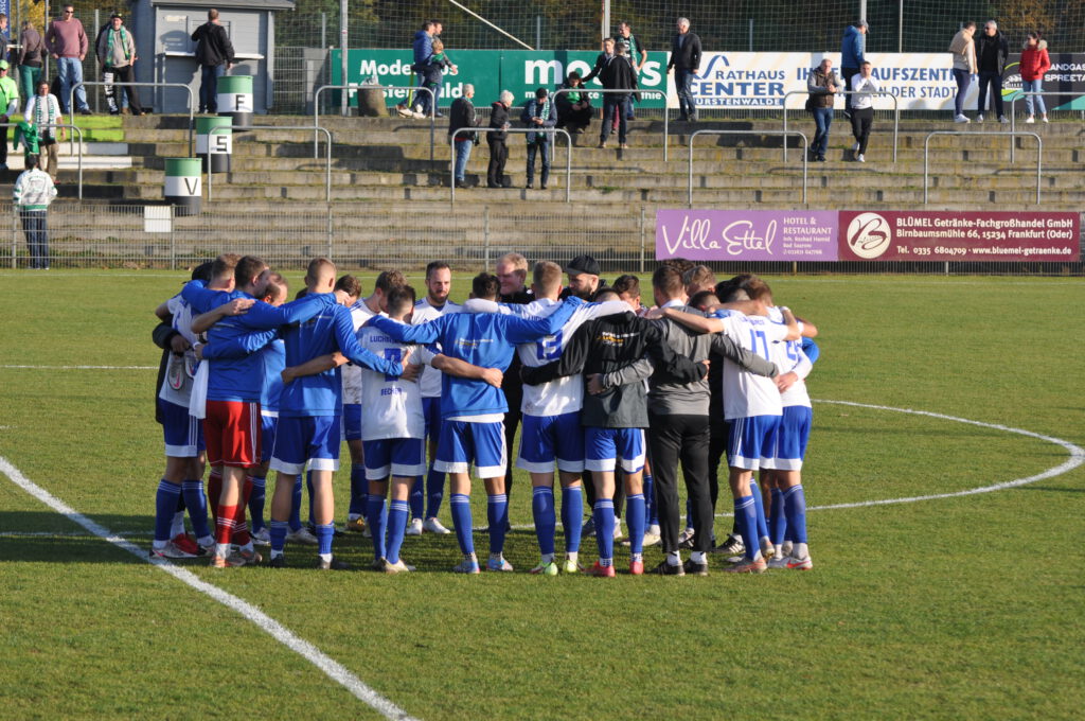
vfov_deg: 8.3
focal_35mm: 165
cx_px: 542
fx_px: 4967
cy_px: 360
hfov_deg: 12.5
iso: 200
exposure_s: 1/500
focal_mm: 110
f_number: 5.6
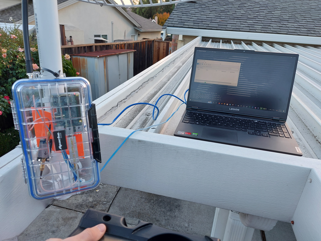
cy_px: 120
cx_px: 160
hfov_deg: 71.6
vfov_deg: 56.8
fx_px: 223
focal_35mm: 24
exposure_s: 1/180
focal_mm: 5.23
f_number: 1.8
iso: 32
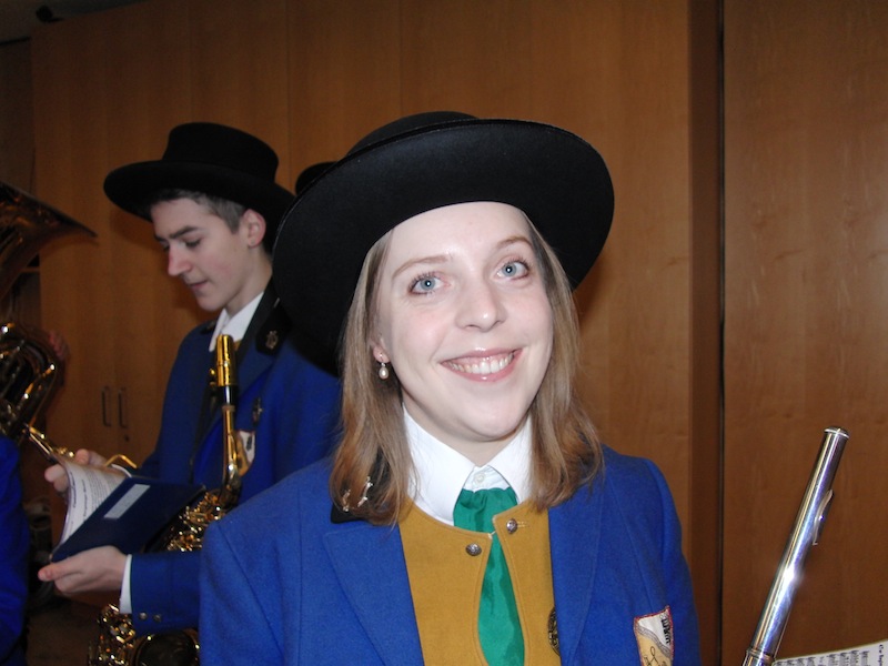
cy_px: 333
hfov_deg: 51.4
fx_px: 924
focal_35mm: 36
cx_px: 444
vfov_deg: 39.7
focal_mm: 7.3
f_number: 2.7
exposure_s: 1/60
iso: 200
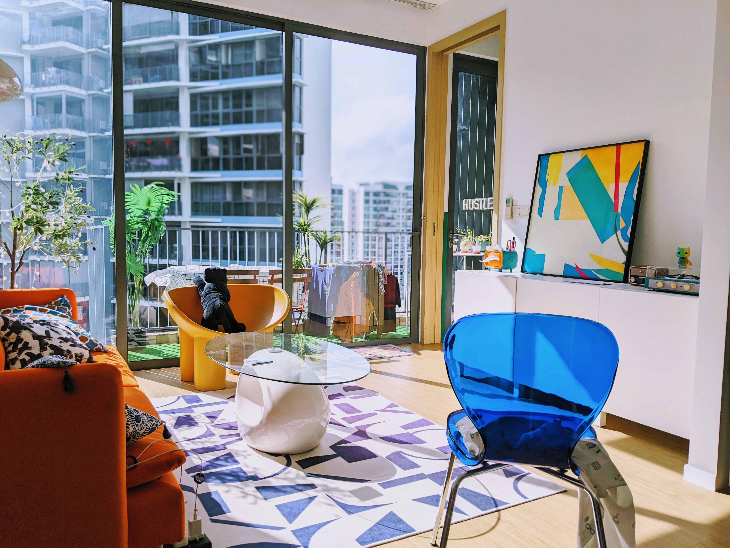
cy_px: 274
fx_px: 569
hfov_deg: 65.3
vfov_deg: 51.4
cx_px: 365
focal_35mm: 27
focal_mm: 4.44
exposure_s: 1/1466
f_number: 1.8
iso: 53
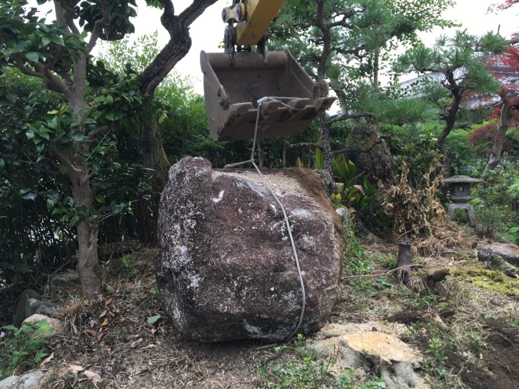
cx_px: 260
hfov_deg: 61.7
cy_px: 194
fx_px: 435
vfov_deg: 48.2
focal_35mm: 29
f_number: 2.2
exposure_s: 1/285
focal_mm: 4.15
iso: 25
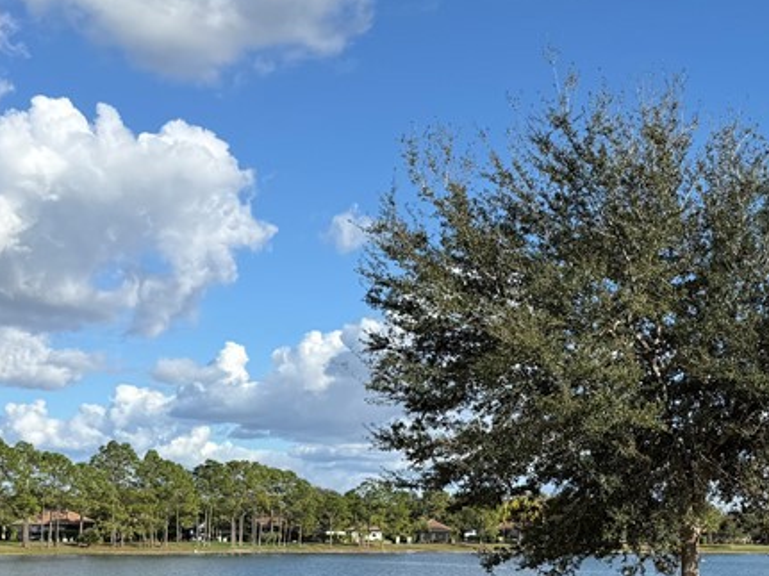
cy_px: 473
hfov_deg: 31.0
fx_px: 1266
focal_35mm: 57
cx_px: 792
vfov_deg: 25.2
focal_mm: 6.76
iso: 80
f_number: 1.78
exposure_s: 1/4673
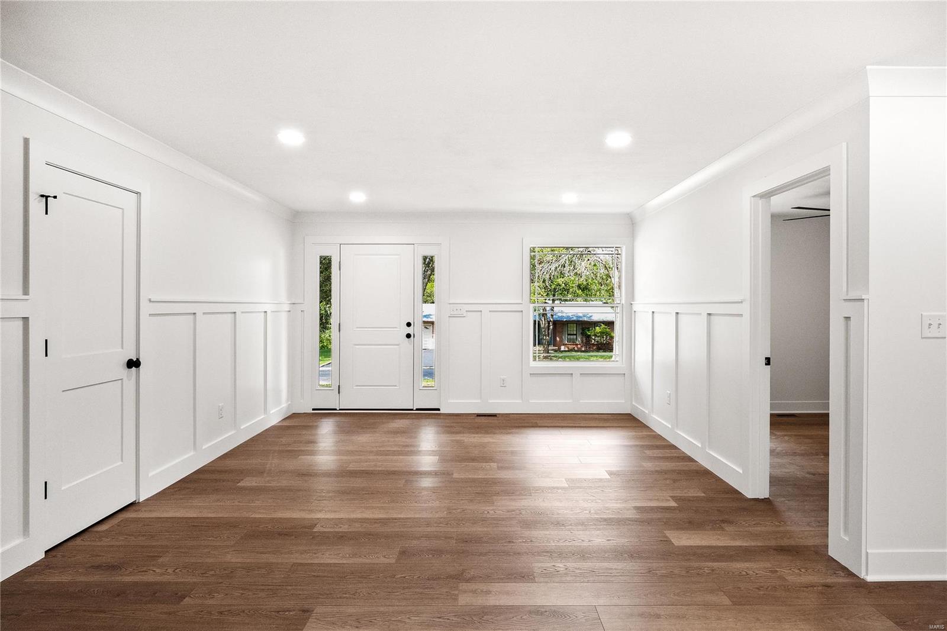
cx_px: 474
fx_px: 473
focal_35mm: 18
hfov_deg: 90.0
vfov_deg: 67.4
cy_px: 316
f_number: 6.3
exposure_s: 1/40
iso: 400
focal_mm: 9
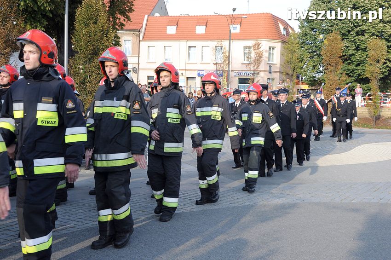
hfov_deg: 46.4
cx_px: 196
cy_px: 130
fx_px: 456
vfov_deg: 31.8
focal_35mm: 42
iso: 400
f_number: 8
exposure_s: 1/250
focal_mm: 28
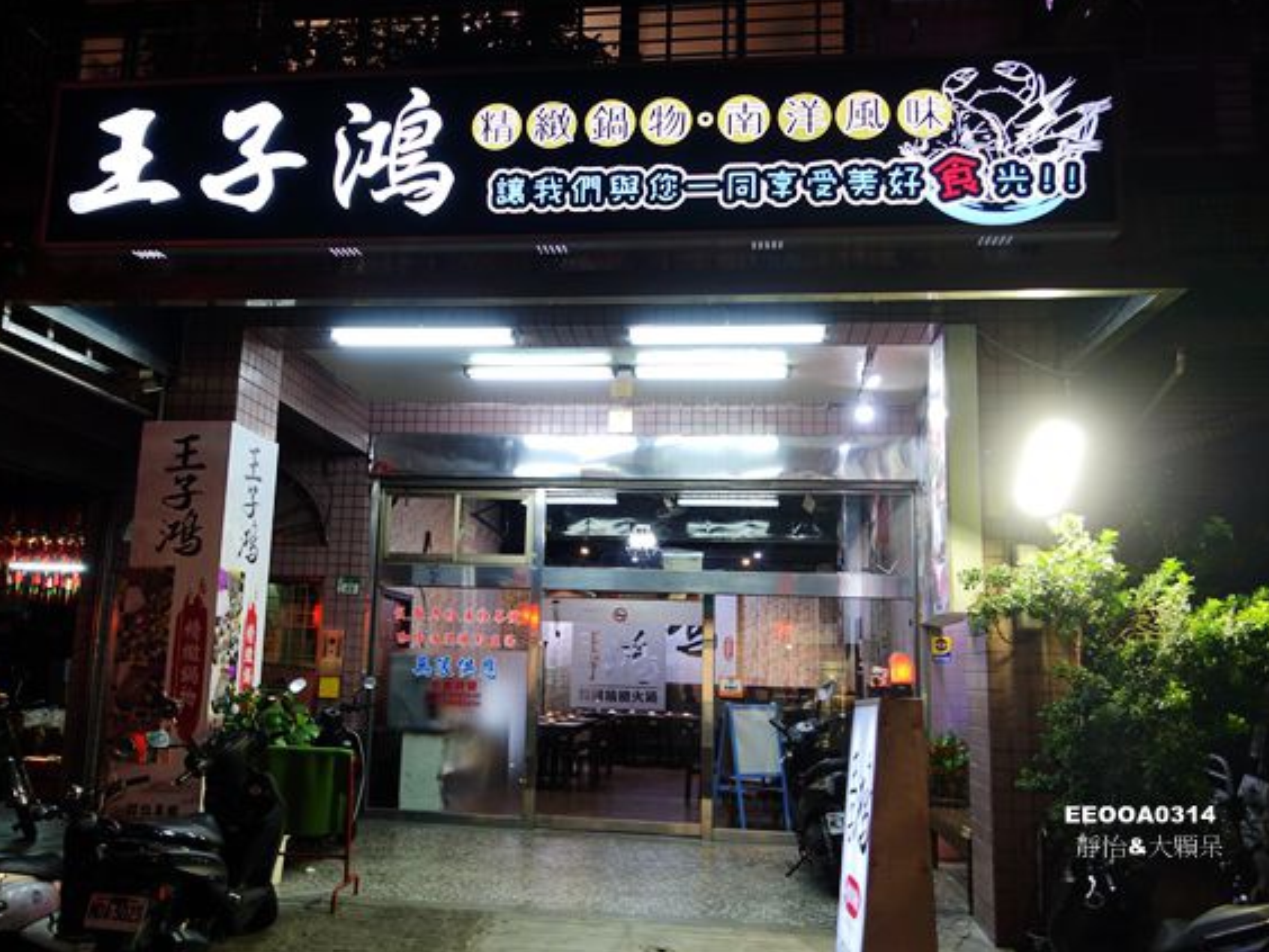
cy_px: 469
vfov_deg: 45.4
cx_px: 560
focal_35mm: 31
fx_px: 1136
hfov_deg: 58.2
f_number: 2.5
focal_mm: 10.15
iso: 160
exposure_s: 1/30
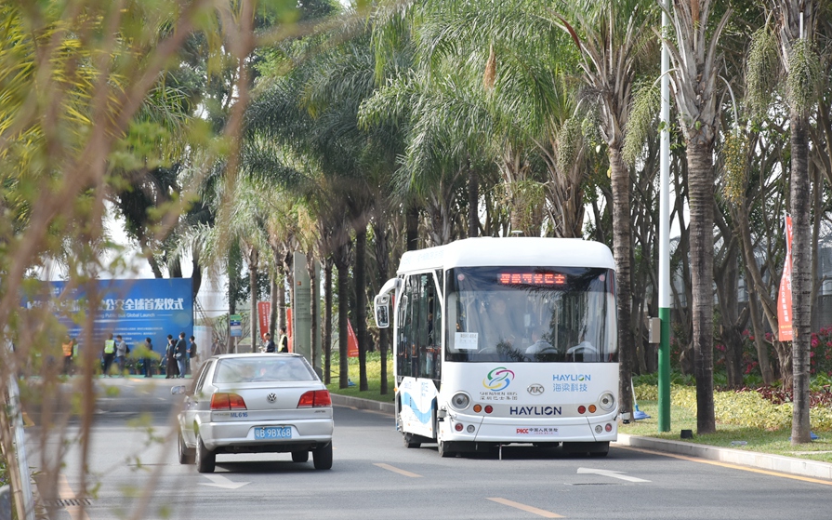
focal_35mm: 162
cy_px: 248
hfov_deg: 13.0
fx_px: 3662
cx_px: 416
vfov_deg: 8.1
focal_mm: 105
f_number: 8
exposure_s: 1/500
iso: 560
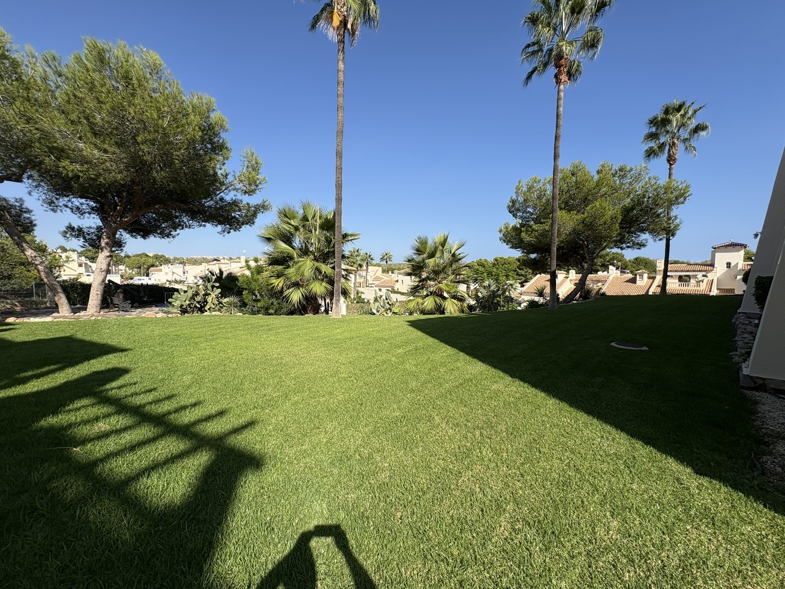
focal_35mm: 14
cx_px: 392
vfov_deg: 85.7
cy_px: 294
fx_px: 317
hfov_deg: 102.1
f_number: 2.2
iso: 50
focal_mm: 2.22
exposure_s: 1/1927
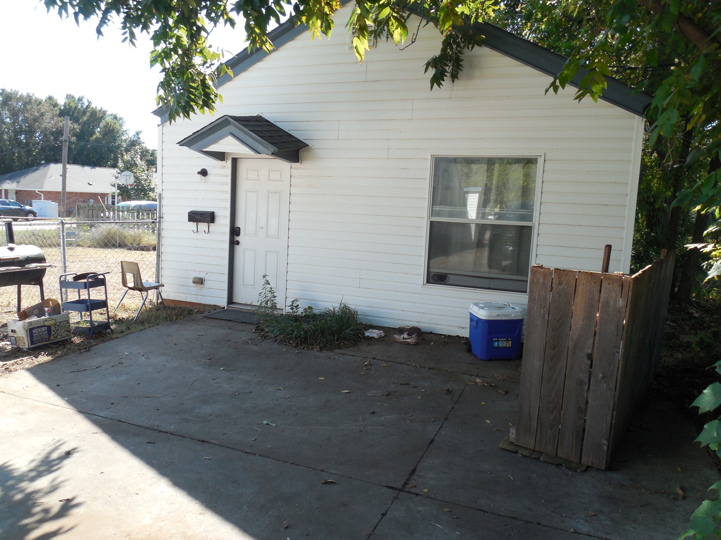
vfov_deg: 54.9
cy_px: 270
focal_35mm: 25
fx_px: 521
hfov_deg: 69.4
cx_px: 360
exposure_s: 1/320
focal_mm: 4.5
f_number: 3.3
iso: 125
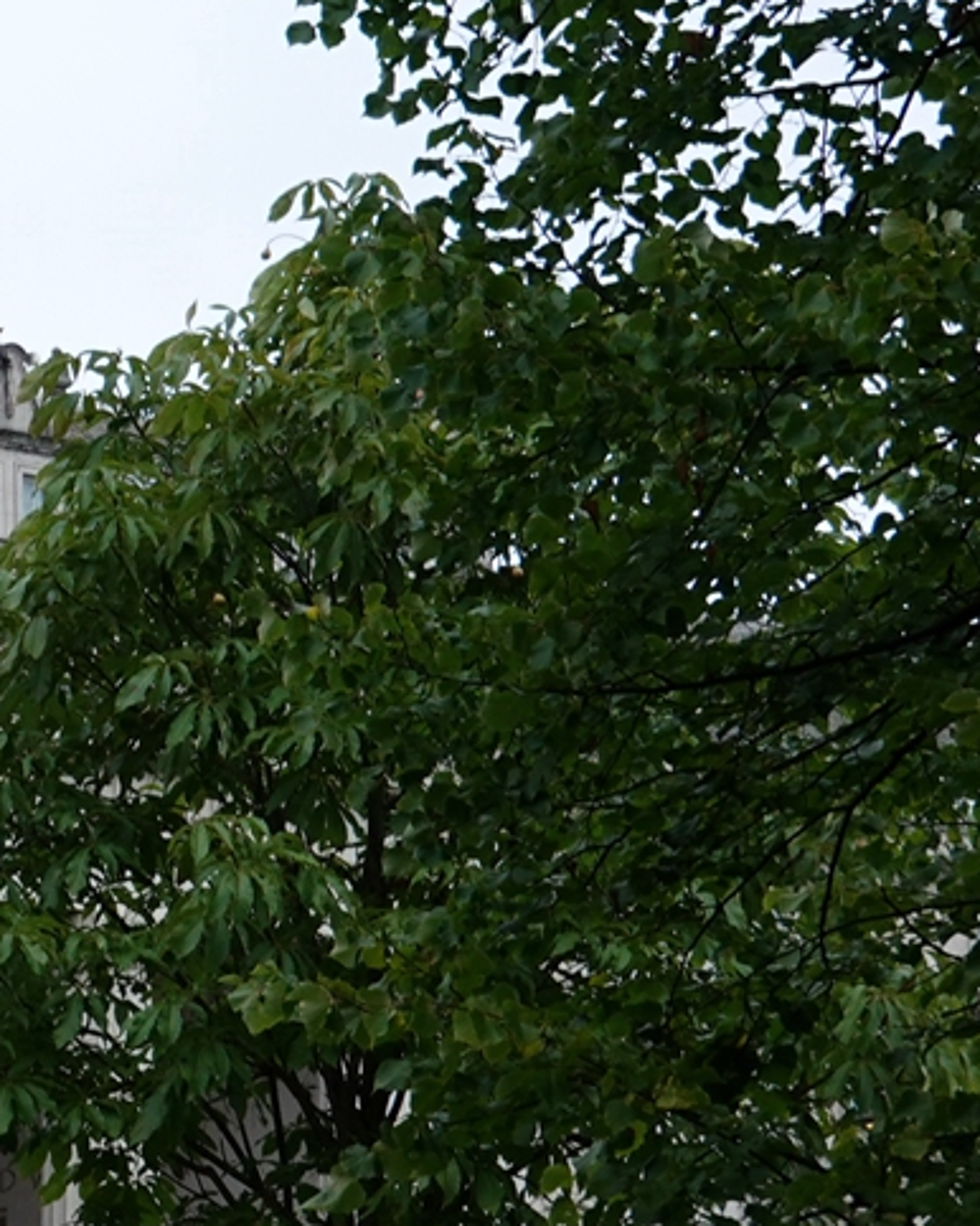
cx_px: -988
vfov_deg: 9.5
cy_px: 571
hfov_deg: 7.3
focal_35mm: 203
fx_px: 7364
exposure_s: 1/60
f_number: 4
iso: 160
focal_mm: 21.56
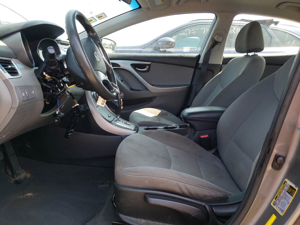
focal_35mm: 26
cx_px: 150
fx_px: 225
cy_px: 112
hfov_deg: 67.3
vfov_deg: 53.1
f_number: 1.5
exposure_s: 1/294
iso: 50
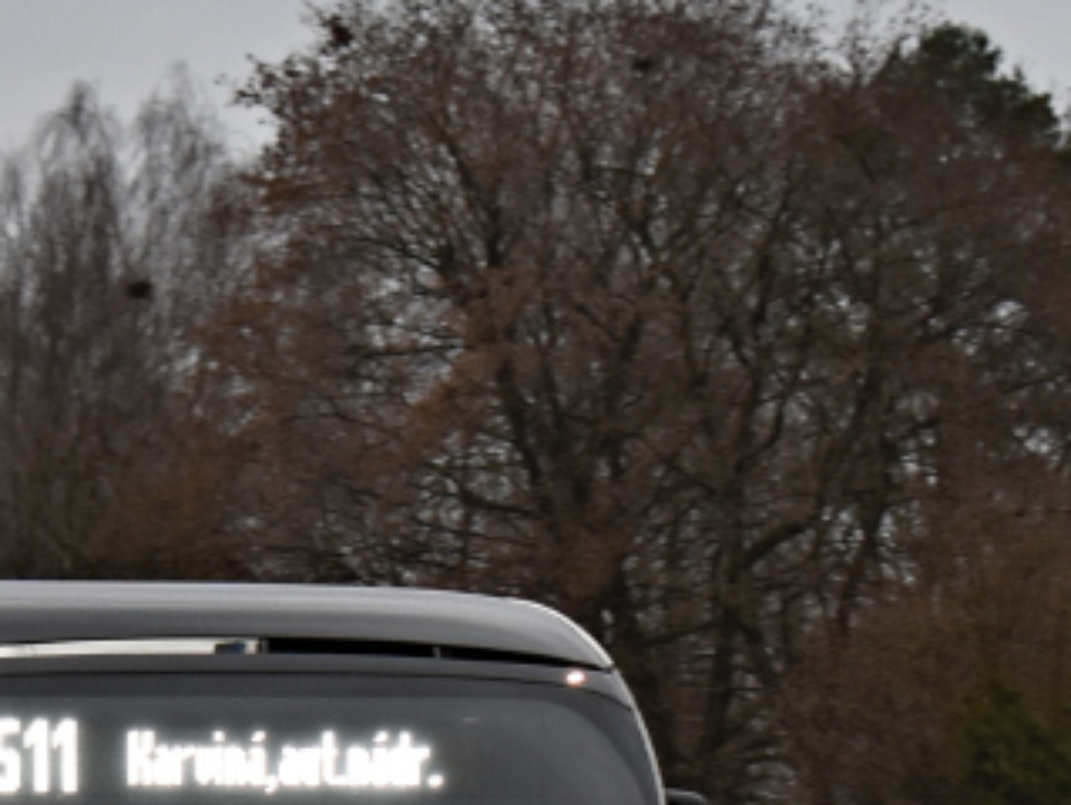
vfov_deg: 5.5
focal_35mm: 270
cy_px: 827
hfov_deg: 7.3
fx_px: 8363
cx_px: -242
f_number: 5.3
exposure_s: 1/80
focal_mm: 46
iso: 400
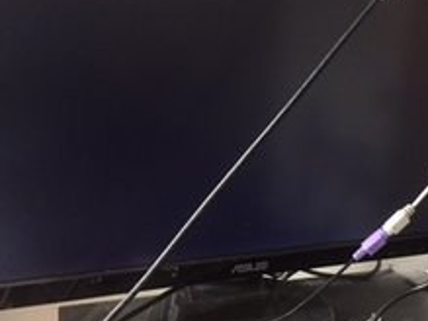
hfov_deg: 35.9
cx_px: 281
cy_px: 110
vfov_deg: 27.3
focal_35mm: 53
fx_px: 655
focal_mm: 4.15
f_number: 2.2
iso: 250
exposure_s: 1/15
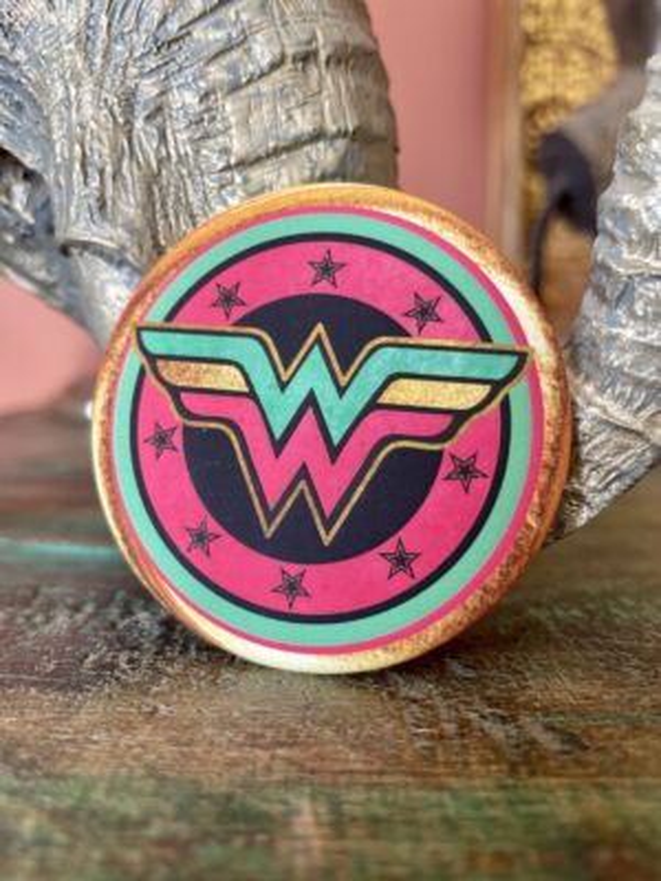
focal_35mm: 26
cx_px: 330
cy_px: 440
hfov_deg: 53.1
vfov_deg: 67.3
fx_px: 662
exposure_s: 1/121
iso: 64
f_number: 1.6
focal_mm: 4.2
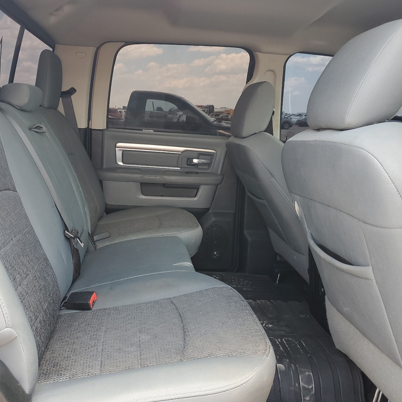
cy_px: 199
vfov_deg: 52.5
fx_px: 407
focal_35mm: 31
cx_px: 160
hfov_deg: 52.2
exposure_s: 1/120
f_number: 1.5
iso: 72
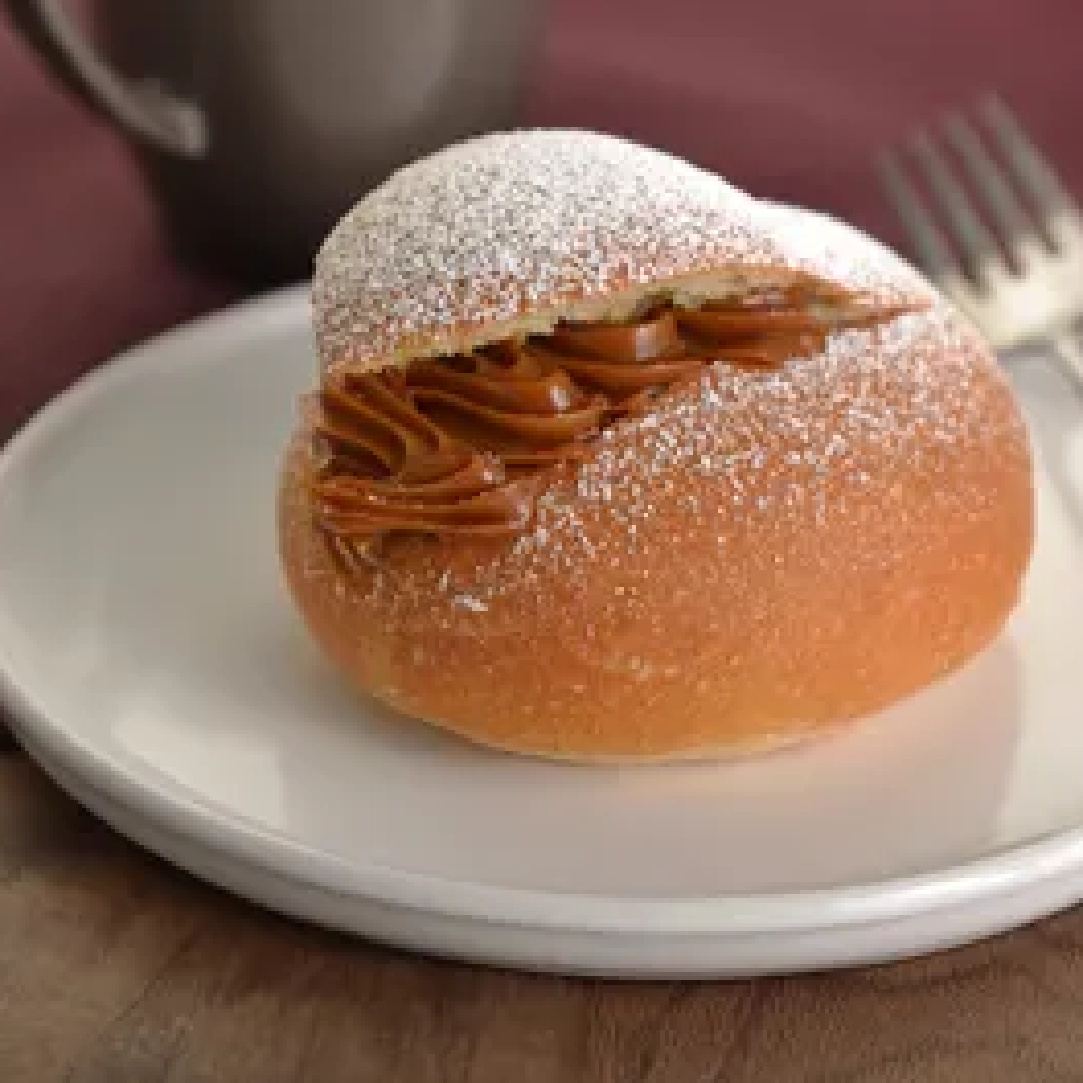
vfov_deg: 12.9
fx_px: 4778
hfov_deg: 12.9
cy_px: 544
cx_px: 636
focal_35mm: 135
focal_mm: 105
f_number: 5.6
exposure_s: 1/200
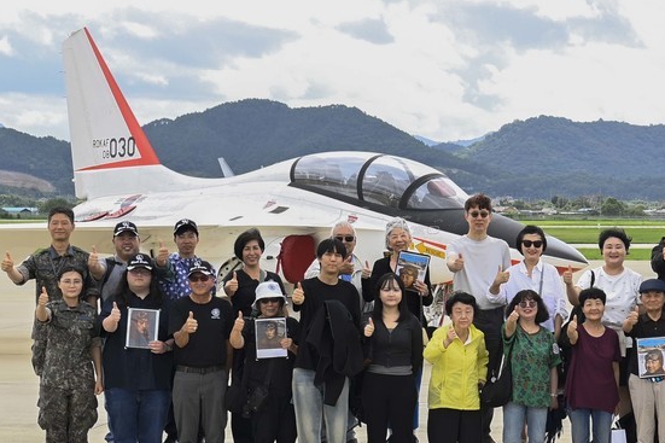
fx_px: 2345
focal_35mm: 127
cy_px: 246
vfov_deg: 10.8
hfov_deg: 15.7
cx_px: 725
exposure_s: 1/250
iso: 200
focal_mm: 50
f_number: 8
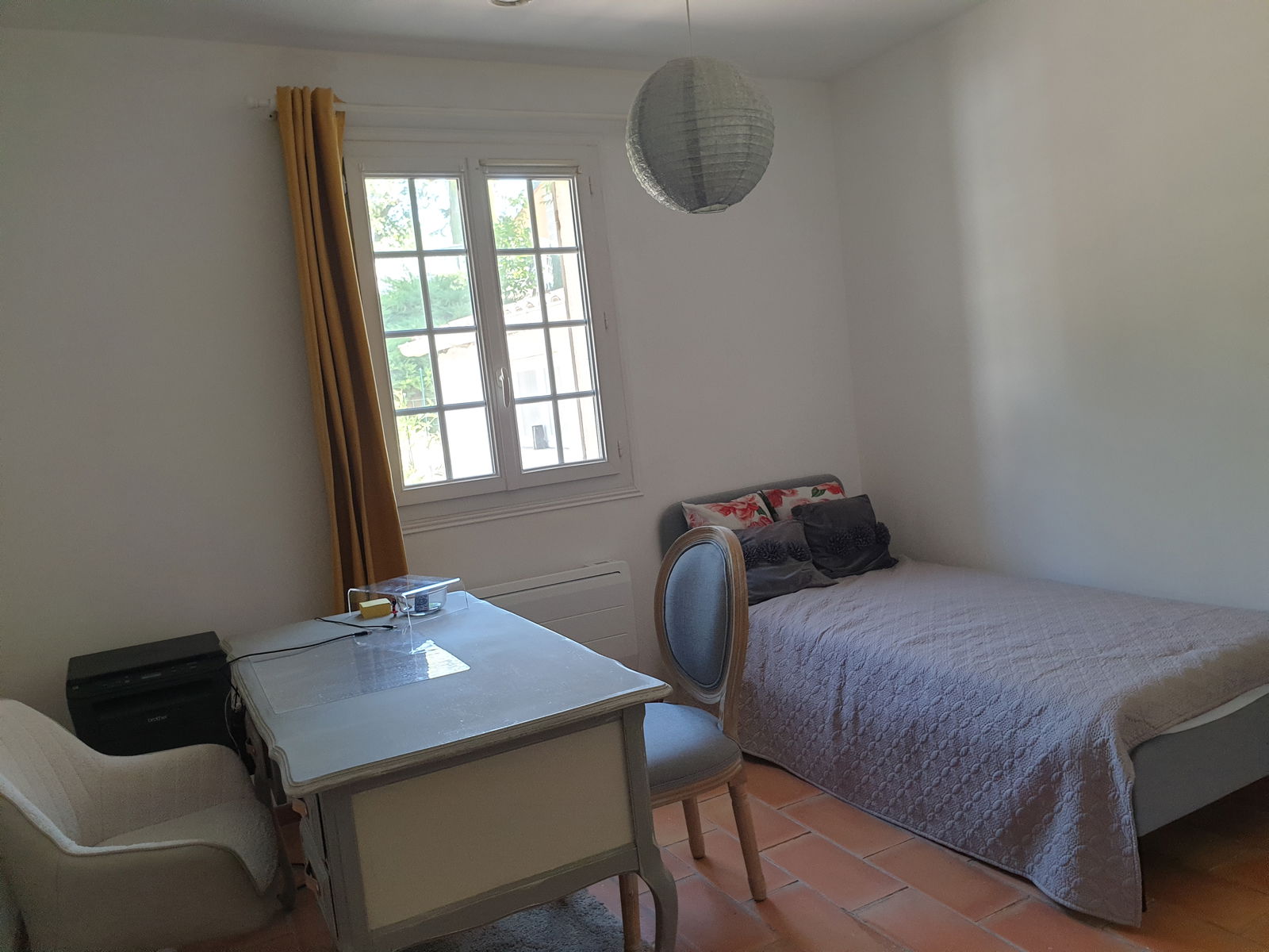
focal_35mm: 26
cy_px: 476
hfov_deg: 67.3
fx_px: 953
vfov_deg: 53.1
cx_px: 634
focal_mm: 4.3
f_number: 2.4
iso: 200
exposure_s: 1/50
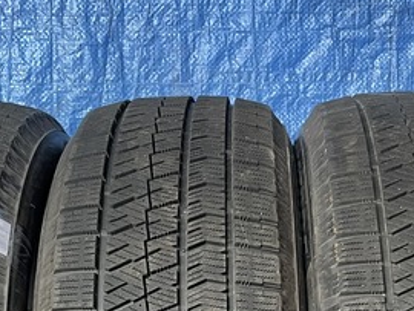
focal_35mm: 77
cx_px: 308
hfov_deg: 25.0
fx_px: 922
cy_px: 326
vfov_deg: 18.6
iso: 200
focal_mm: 4.2
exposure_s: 1/60
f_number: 1.6
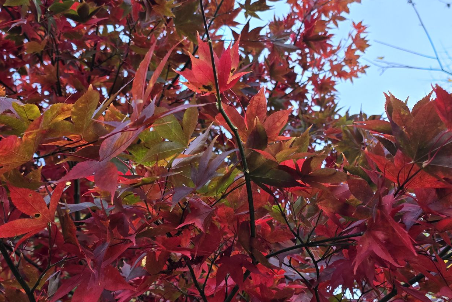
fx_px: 490
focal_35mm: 39
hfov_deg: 49.5
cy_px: 165
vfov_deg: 34.2
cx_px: 204
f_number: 1.7
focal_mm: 6.3
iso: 40
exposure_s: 1/182
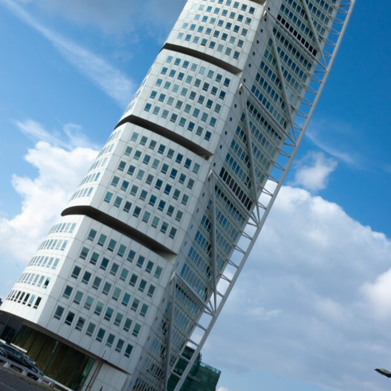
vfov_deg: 39.6
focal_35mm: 41
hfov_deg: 40.9
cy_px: 90
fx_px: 524
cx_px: 202
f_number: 14
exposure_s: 1/250
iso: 200
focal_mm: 28
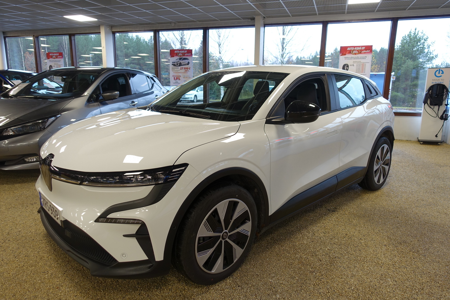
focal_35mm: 24
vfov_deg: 53.1
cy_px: 150
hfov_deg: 73.7
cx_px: 225
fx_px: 300
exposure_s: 1/30
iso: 125
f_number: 2.5
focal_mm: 8.8
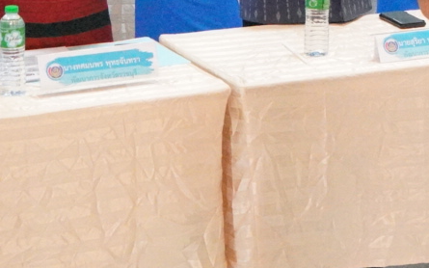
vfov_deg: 7.3
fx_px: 2034
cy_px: -206
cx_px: 717
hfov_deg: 11.4
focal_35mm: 174
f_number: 6.3
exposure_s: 1/200
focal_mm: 47
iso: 32000
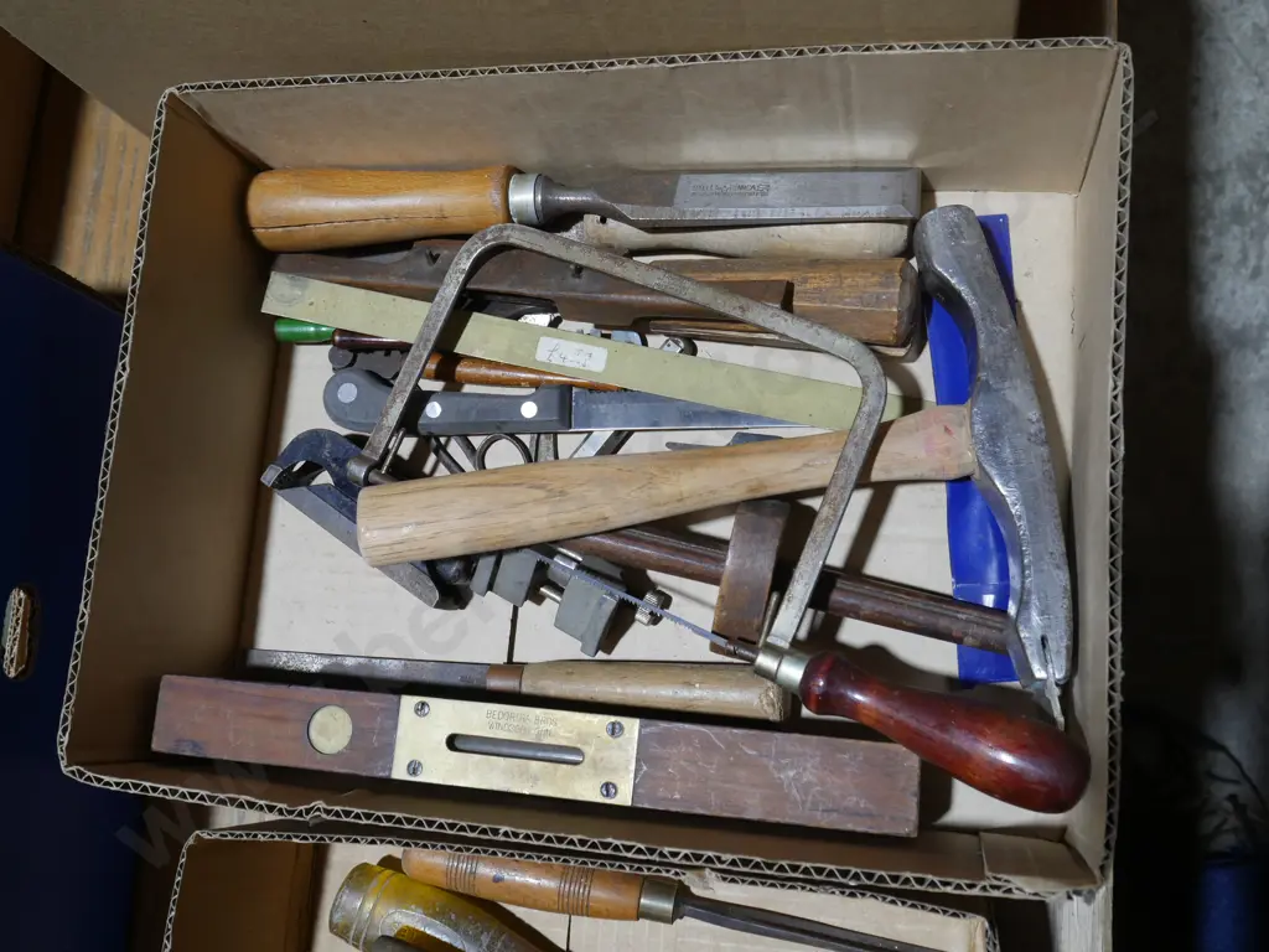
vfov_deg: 41.8
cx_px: 634
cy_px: 476
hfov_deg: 54.0
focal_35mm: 34
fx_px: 1246
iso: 500
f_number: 5.6
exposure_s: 1/60
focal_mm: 17
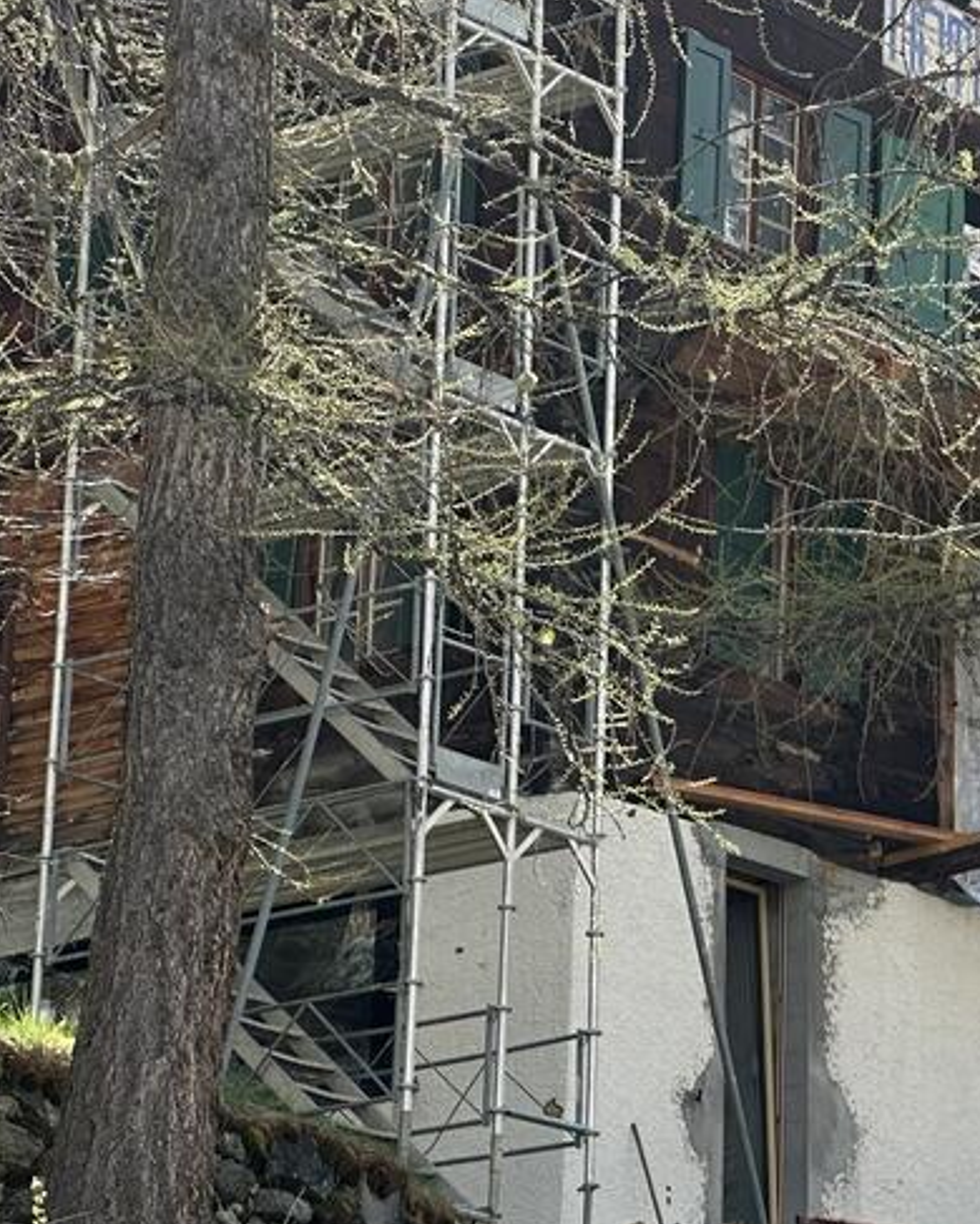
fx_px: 5761
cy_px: 386
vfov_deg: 12.1
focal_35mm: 159
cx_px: 1086
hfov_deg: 9.6
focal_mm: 9
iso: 32
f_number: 2.8
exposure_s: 1/185
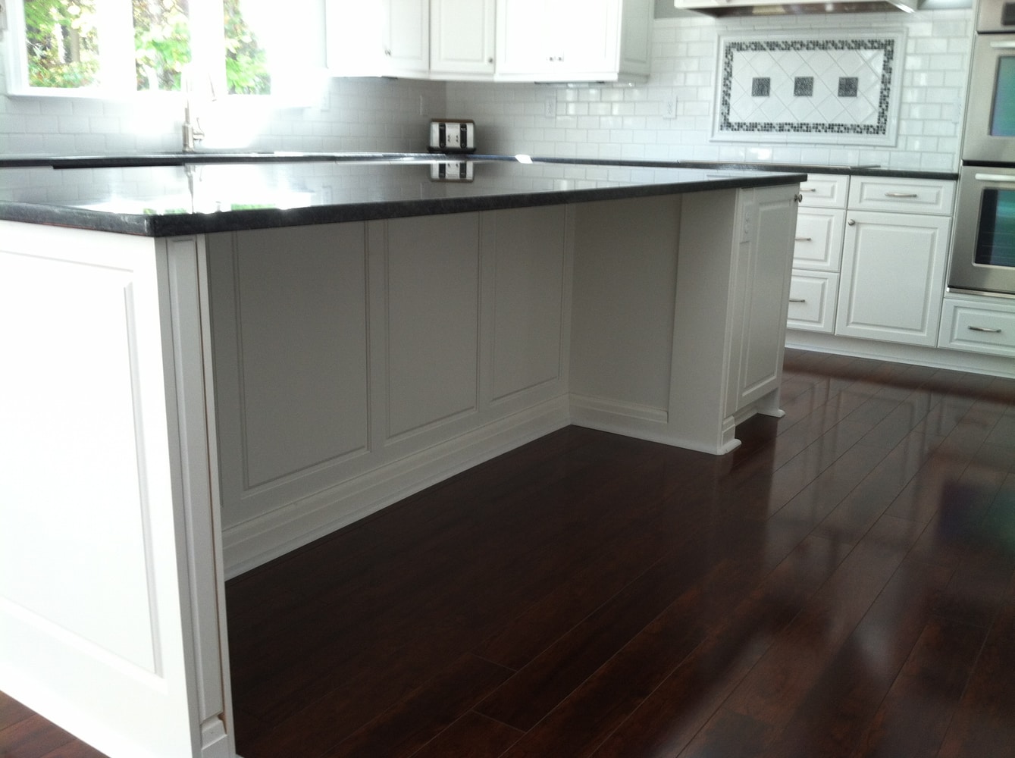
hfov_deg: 52.7
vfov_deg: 40.6
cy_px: 379
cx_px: 508
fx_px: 1025
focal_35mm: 35
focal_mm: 3.85
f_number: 2.8
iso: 80
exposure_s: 1/15
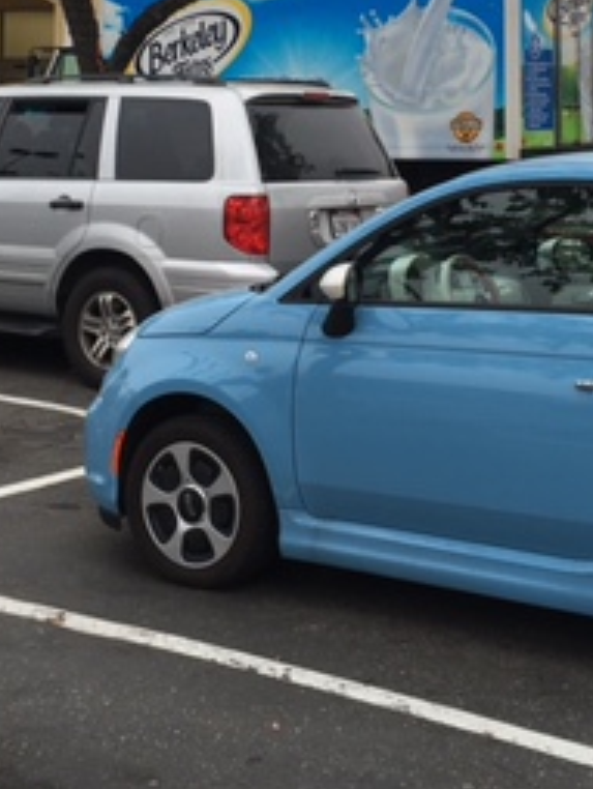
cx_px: 301
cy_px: 130
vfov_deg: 26.1
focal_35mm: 73
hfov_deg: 20.2
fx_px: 1665
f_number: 2.2
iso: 25
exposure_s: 1/173
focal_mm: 4.15
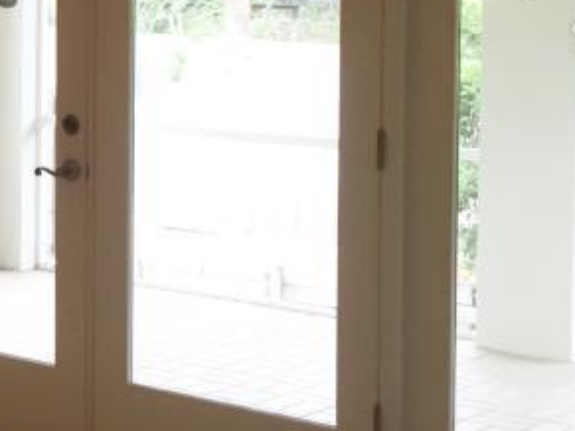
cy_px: 36
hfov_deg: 17.5
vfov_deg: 14.3
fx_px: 1694
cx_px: -255
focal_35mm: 102
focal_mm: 4.15
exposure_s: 1/30
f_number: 2.2
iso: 64
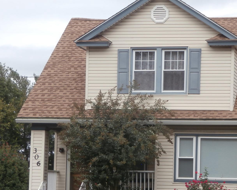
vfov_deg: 10.9
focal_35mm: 141
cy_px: 137
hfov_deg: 13.7
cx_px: 150
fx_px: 989
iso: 100
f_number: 5
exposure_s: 1/250
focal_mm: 15.16
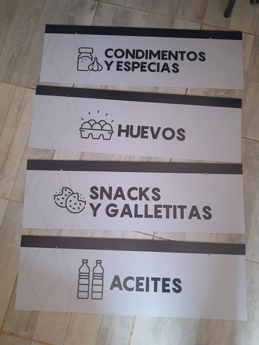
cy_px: 172
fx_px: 259
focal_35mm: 26
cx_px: 130
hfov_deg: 53.1
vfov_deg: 67.3
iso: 59
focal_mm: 4.75
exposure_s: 1/50
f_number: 1.7
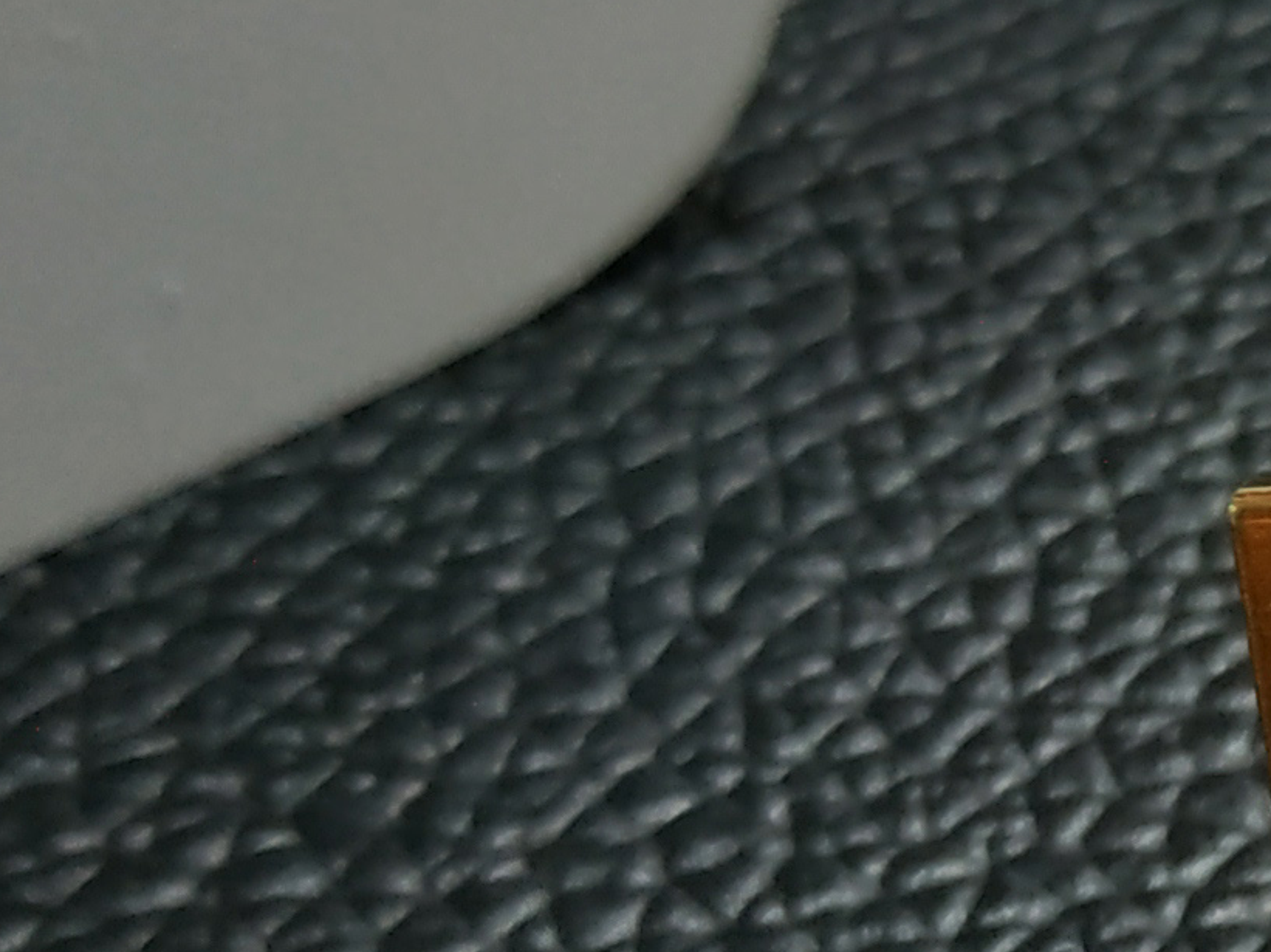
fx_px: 4294
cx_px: 2095
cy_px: 1091
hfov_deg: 15.1
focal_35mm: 117
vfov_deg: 12.4
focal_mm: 3.94
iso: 400
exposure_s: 1/20
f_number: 1.9
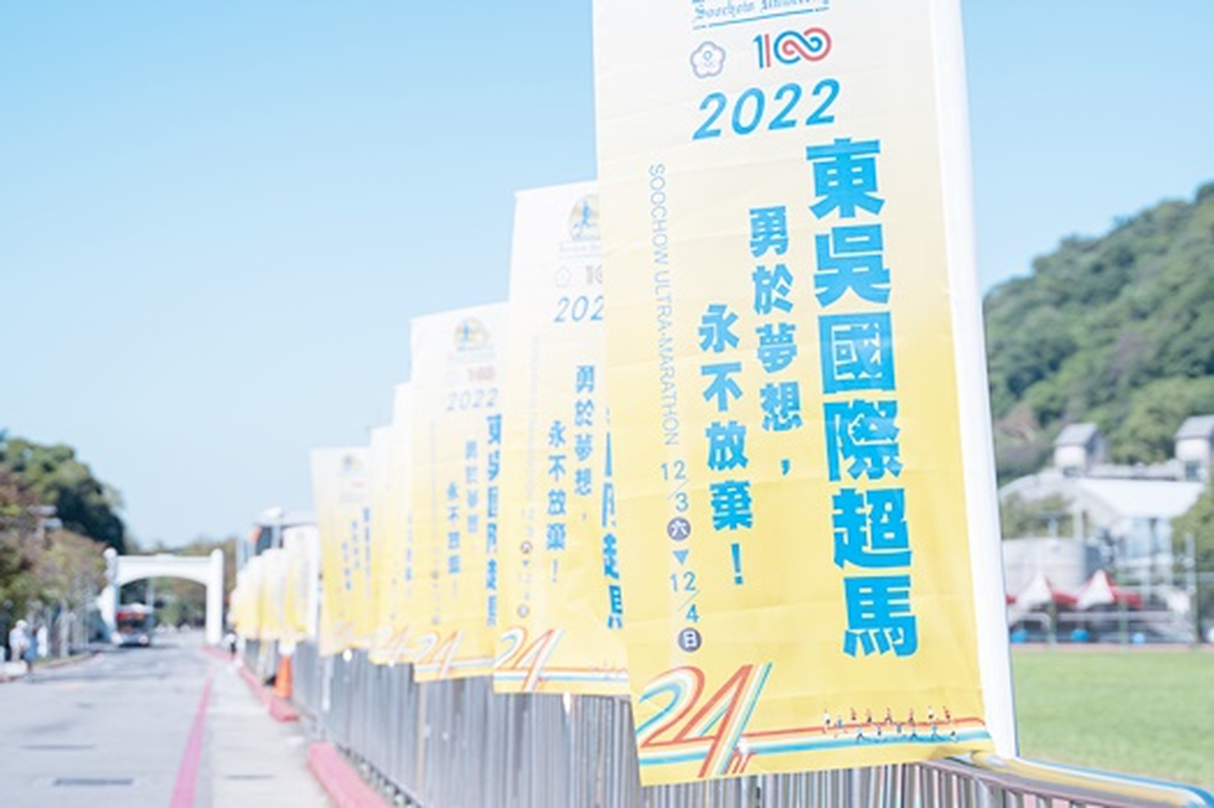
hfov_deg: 26.5
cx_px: 607
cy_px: 404
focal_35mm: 76
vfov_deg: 17.8
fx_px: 2579
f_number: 2.8
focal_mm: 51
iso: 250
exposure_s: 1/4000
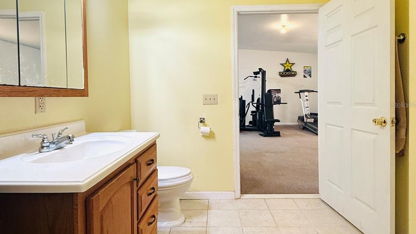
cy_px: 105
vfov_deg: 53.5
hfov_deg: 83.9
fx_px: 232
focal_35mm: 21
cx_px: 210
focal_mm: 2.22
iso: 200
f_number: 2.2
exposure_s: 1/60
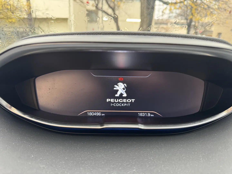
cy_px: 87
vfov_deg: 56.8
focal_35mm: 24
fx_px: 161
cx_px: 116
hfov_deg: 71.6
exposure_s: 1/62
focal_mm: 6.76
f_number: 1.78
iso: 200
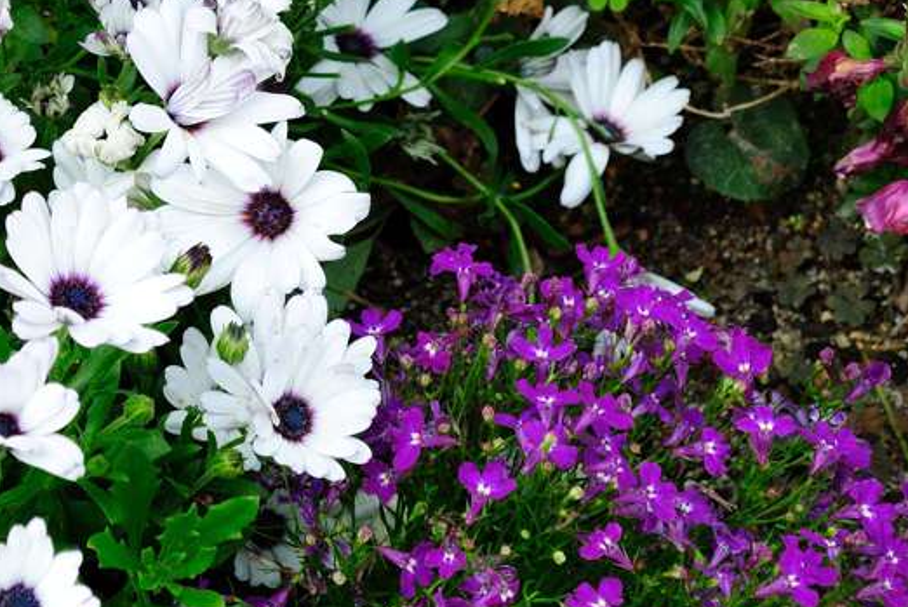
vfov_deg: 8.5
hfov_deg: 12.5
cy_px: 112
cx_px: 21
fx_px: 4089
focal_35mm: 162
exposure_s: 1/80
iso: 100
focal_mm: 55
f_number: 8
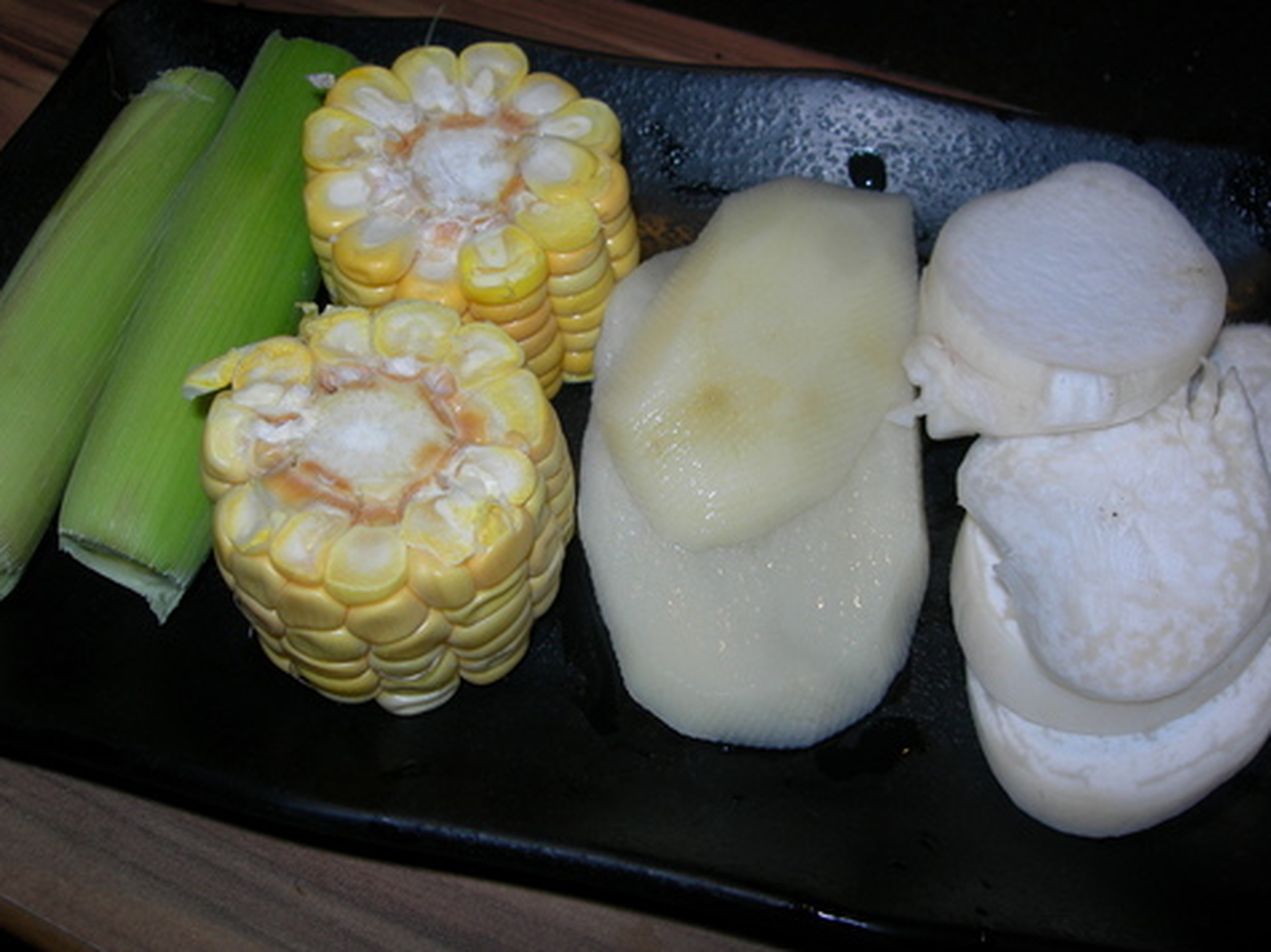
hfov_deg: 46.8
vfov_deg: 35.9
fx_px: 1468
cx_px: 637
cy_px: 461
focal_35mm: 40
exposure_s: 1/60.1
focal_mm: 7.8
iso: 50
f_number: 4.8
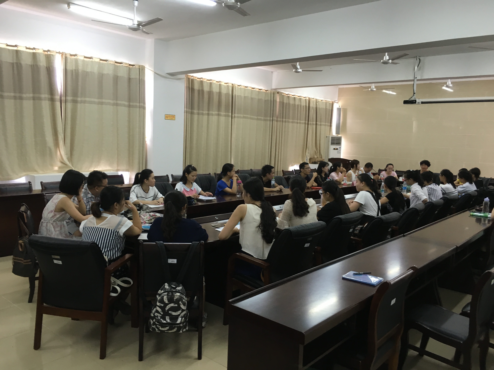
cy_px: 185
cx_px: 247
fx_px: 414
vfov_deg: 48.2
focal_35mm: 29
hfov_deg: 61.7
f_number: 2.2
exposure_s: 1/33
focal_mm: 4.15
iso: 100
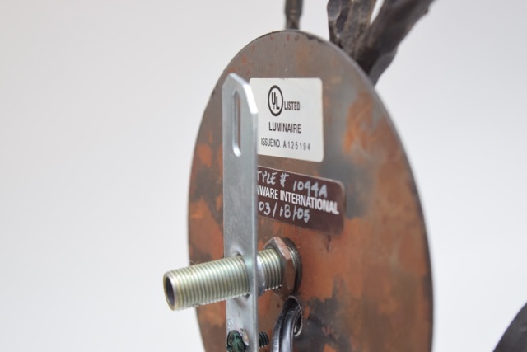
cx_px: 264
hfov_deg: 24.6
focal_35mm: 82
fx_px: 1208
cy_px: 176
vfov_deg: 16.6
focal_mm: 55
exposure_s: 1/125
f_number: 5.6
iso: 800
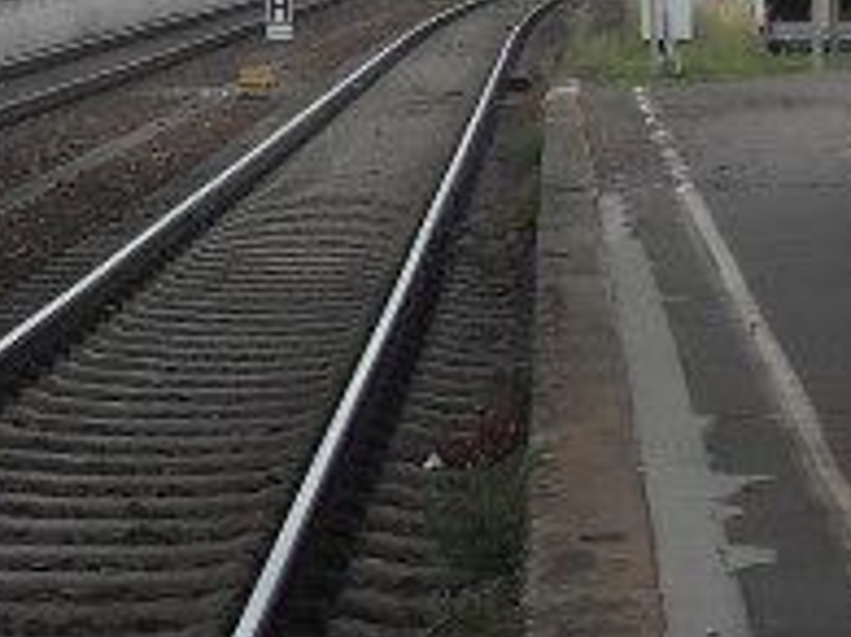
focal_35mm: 179
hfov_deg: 10.6
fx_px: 4398
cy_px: -188
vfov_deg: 8.2
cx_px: -480
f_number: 7
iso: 80
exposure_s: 1/180
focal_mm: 6.3
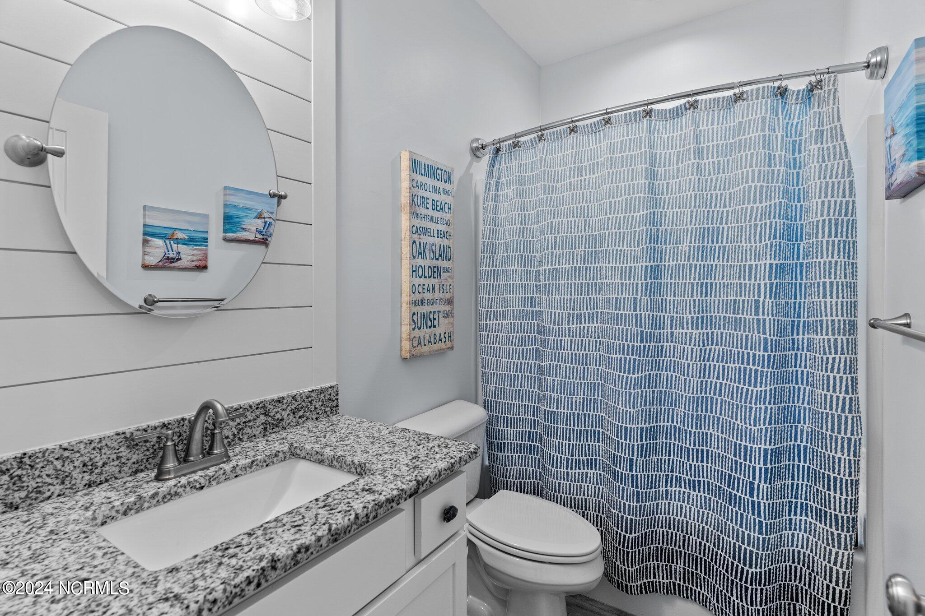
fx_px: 437
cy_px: 308
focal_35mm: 17
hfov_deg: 93.3
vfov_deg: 70.4
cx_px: 462
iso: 1600
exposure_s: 1/20
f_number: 5.6
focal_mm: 17
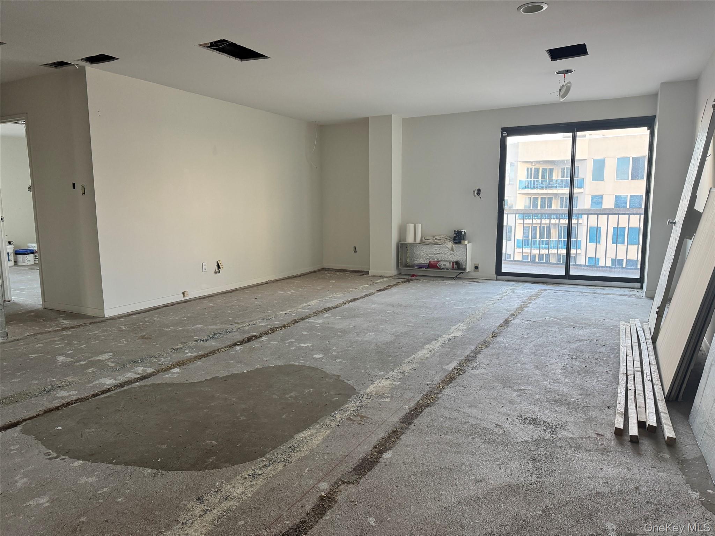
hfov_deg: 71.6
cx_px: 358
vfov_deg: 56.8
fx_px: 496
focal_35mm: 24
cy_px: 268
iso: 200
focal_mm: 6.76
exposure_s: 1/112
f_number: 1.78
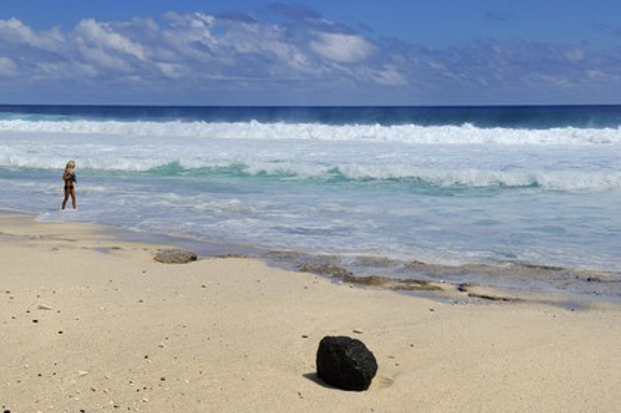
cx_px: 310
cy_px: 206
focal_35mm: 48
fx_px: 827
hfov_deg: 41.1
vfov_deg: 28.0
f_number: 14
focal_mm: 48
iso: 200
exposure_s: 1/320
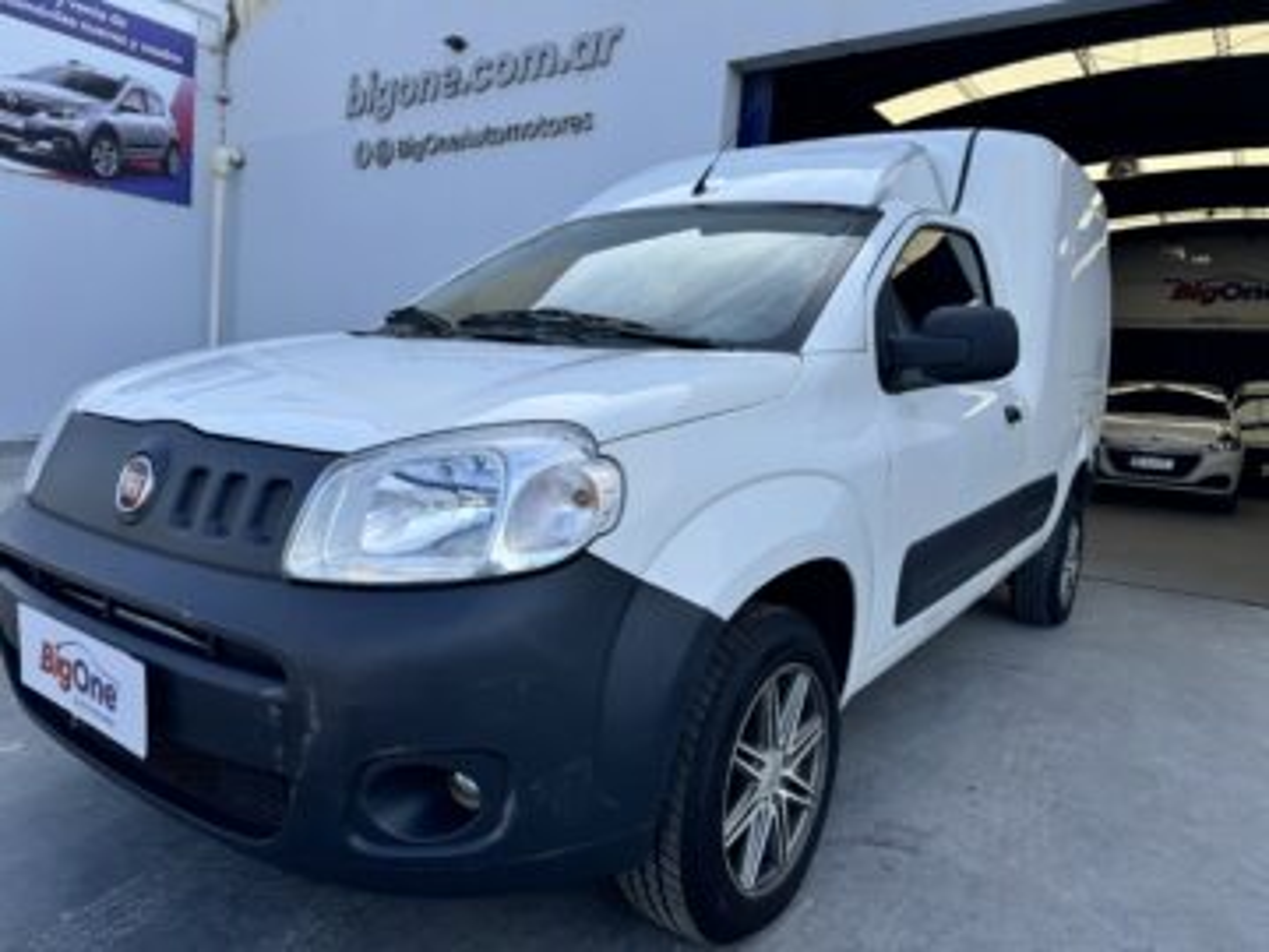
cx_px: 634
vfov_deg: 56.8
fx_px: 880
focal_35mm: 24
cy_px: 476
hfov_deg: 71.6
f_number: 1.78
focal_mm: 6.76
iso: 80
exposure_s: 1/1767
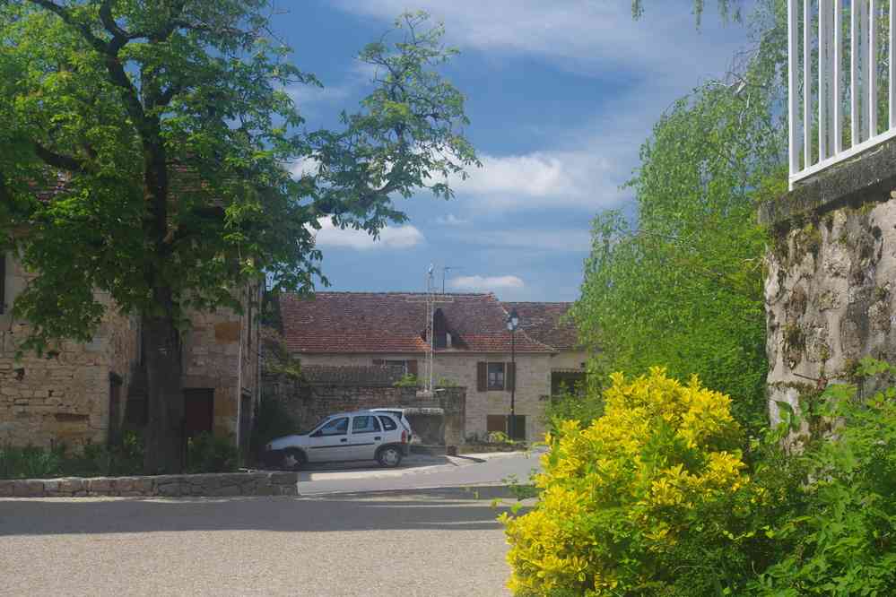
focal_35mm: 60
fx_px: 1493
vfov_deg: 22.6
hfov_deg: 33.4
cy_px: 298
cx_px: 448
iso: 200
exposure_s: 1/100
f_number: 9
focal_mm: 40
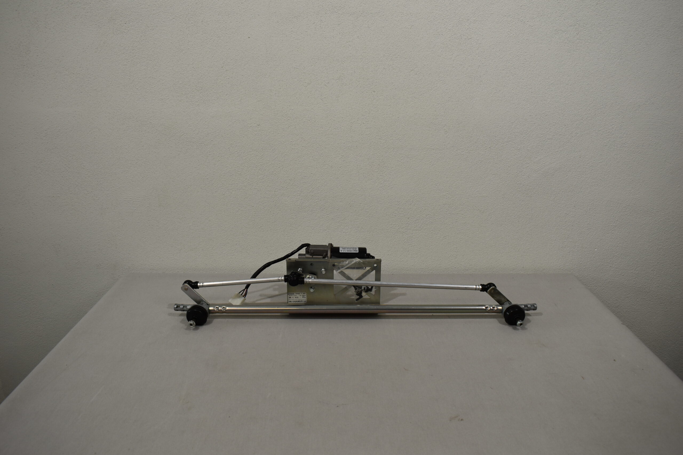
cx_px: 342
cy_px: 228
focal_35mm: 30
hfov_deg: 61.9
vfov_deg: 43.6
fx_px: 569
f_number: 5.6
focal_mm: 20
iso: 220
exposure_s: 1/125
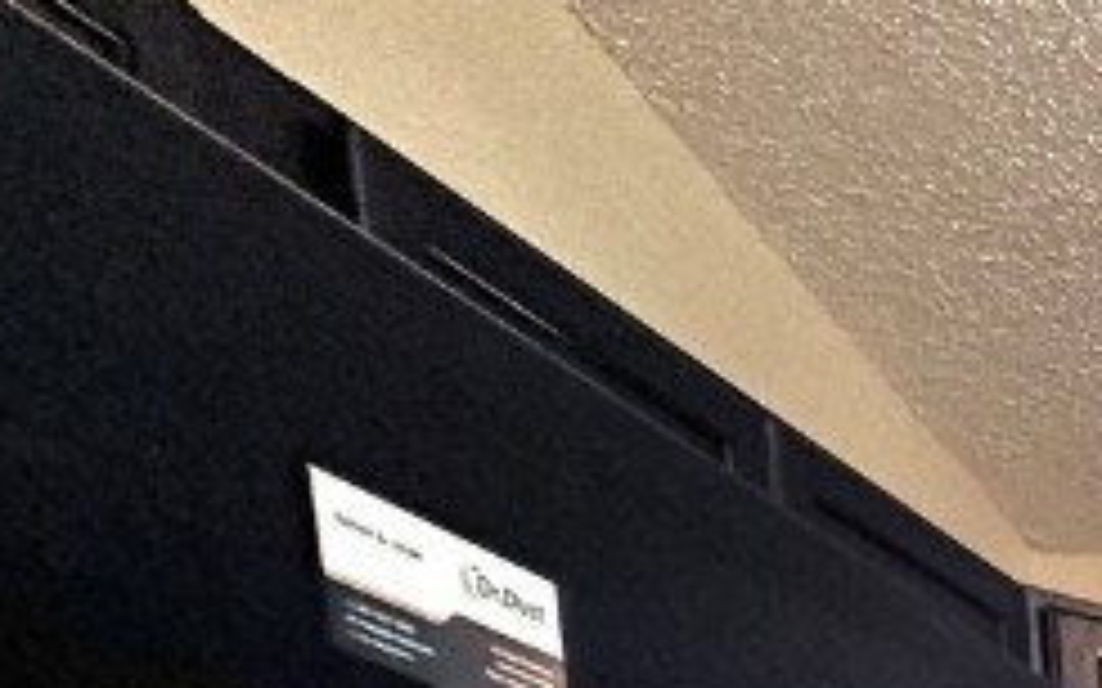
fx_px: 1862
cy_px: 1578
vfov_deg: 14.7
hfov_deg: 20.1
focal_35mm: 62
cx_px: 2114
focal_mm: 2.22
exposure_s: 1/60
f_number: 2.2
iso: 160
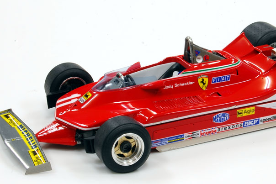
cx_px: 184
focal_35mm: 123
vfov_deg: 11.2
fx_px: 941
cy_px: 84
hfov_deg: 16.6
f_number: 36
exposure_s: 1.6
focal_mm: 55
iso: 200
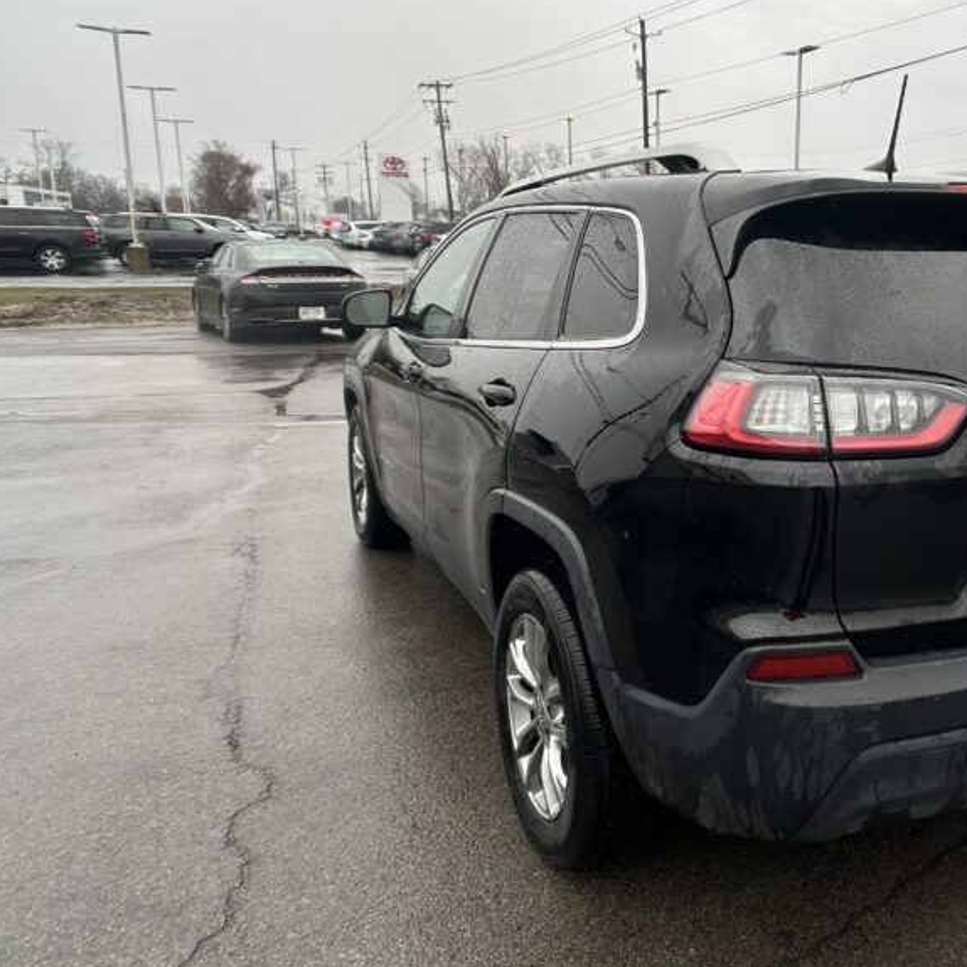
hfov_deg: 39.3
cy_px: 423
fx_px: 1296
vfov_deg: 40.9
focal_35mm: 41
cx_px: 773
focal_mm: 5.7
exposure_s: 1/1196
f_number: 1.5
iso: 50
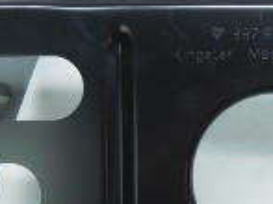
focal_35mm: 109
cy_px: 139
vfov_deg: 13.5
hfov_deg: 17.7
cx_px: 260
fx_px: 859
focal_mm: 4.5
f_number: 3.1
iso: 400
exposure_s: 1/250
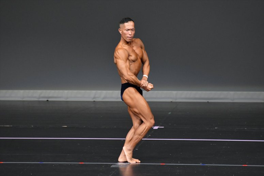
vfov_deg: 3.7
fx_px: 2749
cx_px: 132
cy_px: 88
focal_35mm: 375
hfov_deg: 5.5
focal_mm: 250
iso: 4000
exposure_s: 1/400
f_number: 5.6
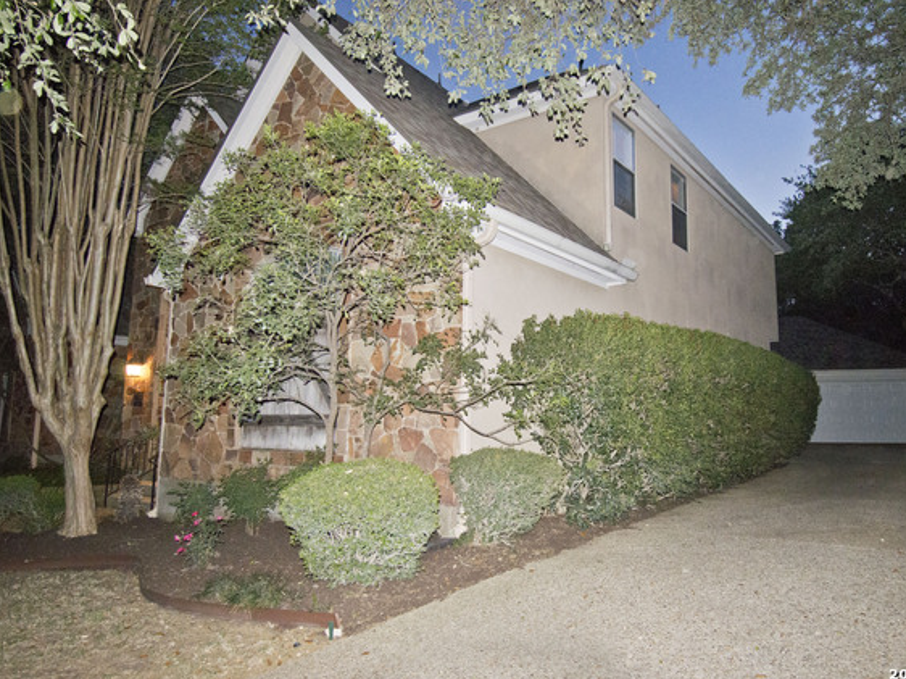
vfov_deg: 58.8
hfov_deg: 73.7
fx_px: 602
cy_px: 340
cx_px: 501
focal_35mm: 23
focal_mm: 14
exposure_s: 1/60
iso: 3200
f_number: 5
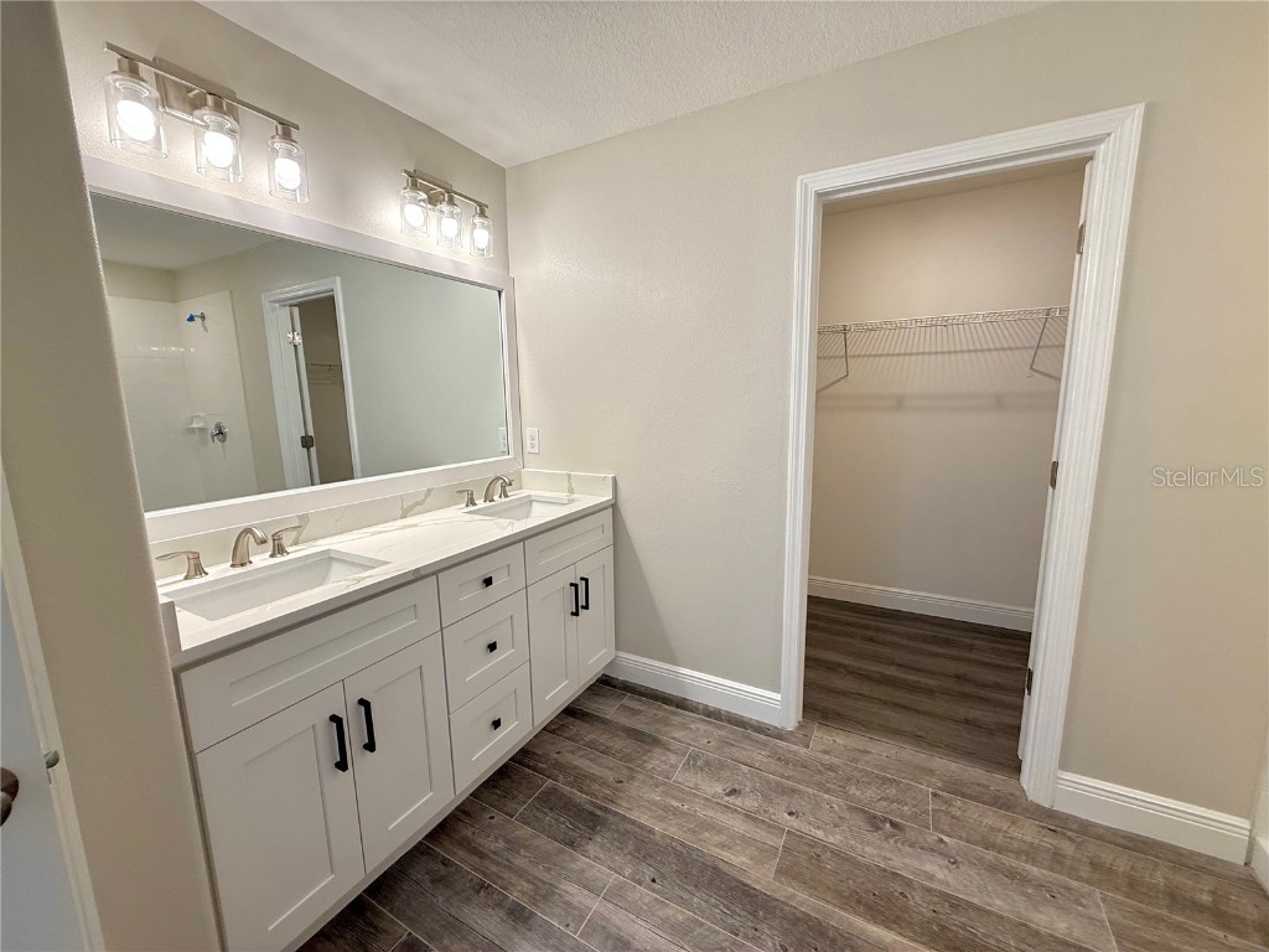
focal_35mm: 14
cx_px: 634
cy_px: 476
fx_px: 513
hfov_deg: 102.1
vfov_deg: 85.7
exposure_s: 1/120
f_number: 2.2
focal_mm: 2.22
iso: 80
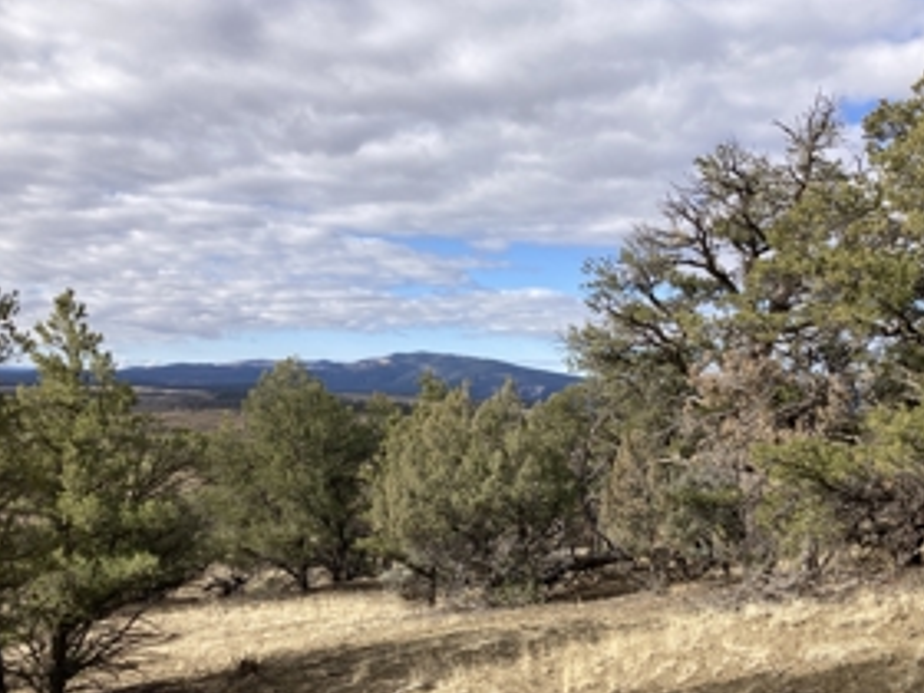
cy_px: 432
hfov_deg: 46.8
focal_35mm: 40
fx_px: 1068
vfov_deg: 35.8
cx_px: 485
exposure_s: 1/1567
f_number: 1.8
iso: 20
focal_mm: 3.99
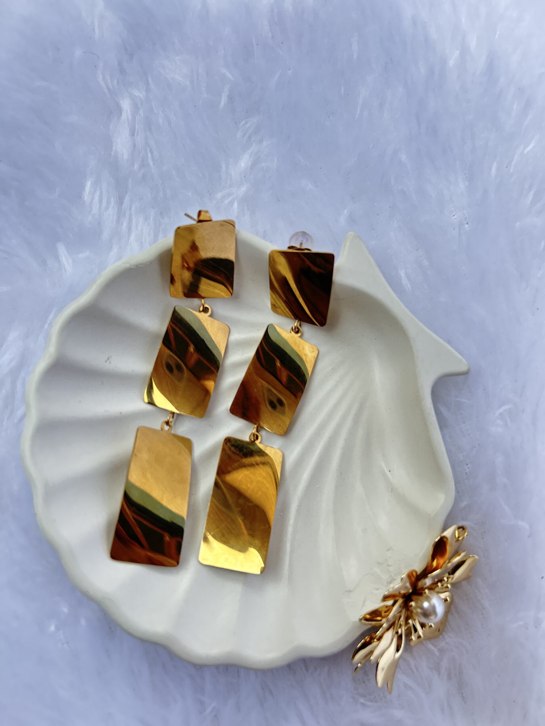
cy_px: 363
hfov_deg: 53.1
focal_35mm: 26
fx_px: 546
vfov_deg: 67.3
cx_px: 272
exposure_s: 1/95
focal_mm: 5.7
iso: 125
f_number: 1.5
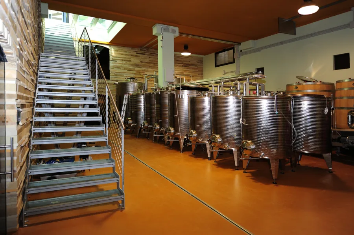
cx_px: 177
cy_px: 118
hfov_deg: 73.8
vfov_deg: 53.1
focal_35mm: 24
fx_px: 236
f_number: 2.8
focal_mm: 24
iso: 500
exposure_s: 1/250
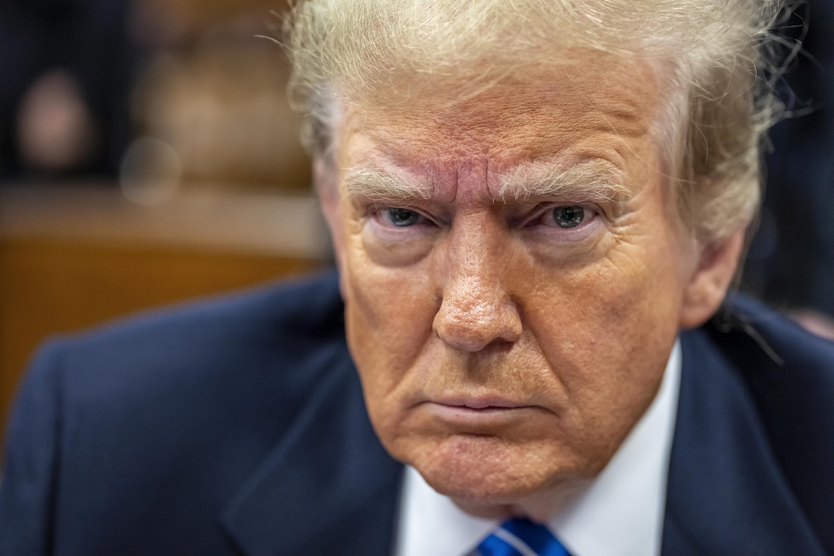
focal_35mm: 85
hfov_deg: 23.9
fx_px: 1969
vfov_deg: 16.1
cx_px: 417
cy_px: 278
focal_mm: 85
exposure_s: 1/250
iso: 3200
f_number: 2.8
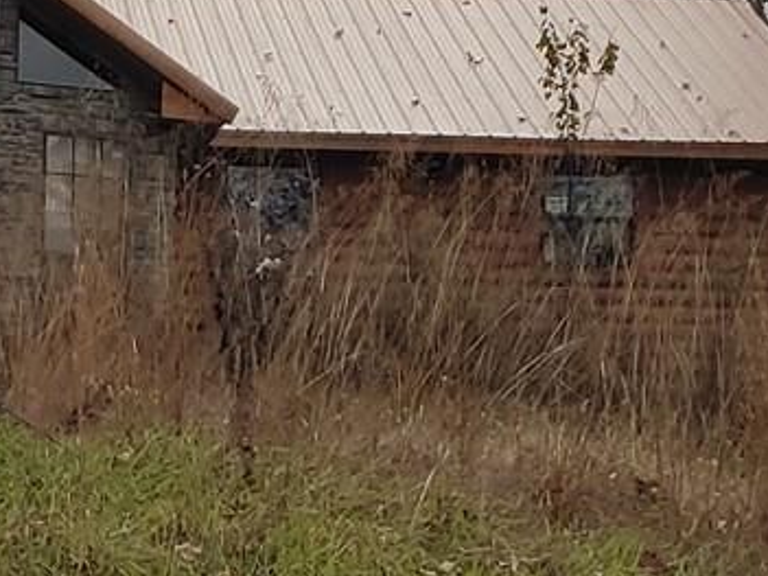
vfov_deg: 10.8
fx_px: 3038
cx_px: -96
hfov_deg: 14.1
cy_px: 335
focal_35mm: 137
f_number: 1.5
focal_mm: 4.23
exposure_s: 1/2778
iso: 50
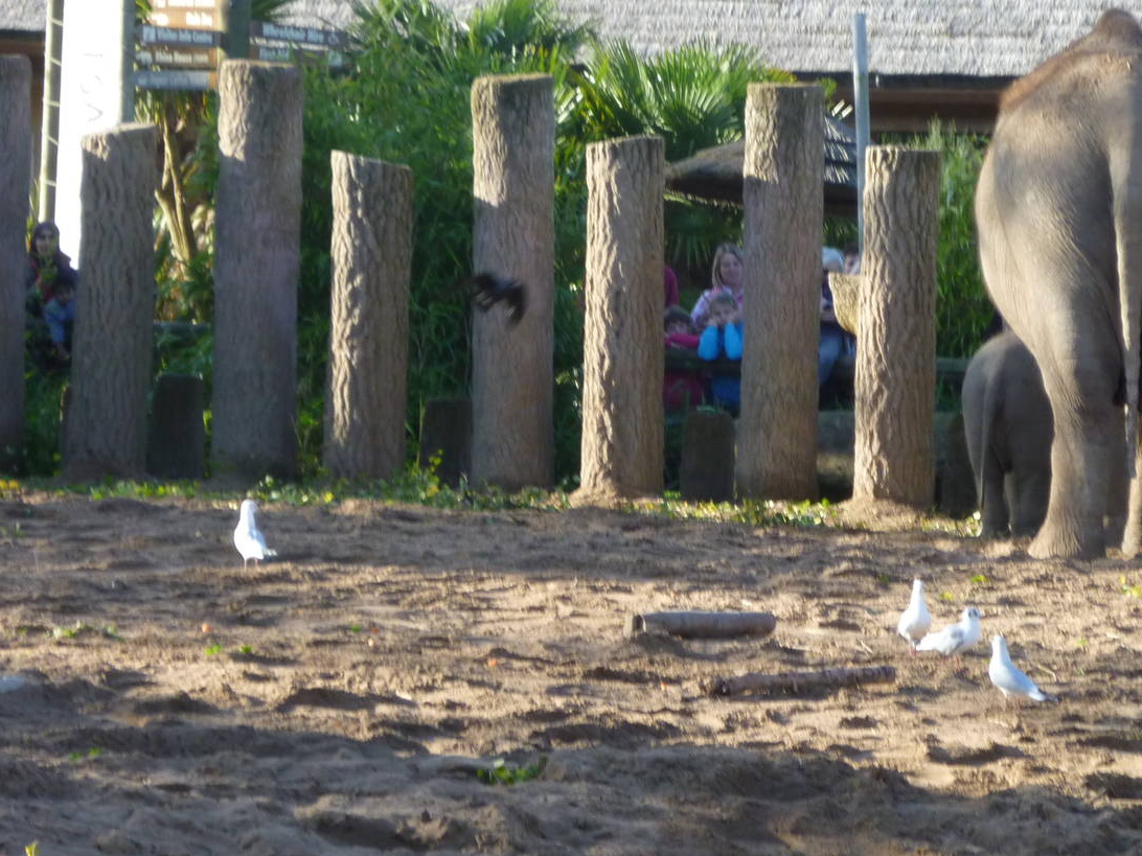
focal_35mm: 293
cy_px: 401
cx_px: 772
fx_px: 9666
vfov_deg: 5.1
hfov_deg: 6.8
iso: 200
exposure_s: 1/125
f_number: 5.9
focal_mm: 36
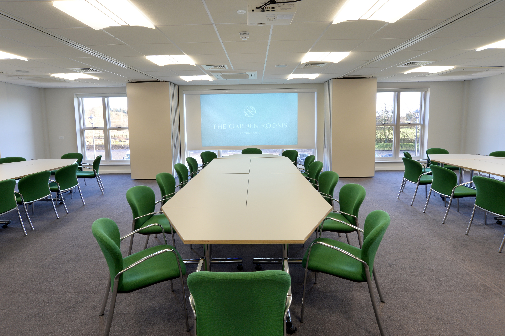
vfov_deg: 67.3
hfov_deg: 90.0
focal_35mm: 18
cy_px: 168
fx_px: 252
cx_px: 252
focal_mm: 18
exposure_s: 1/15
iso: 640
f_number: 13
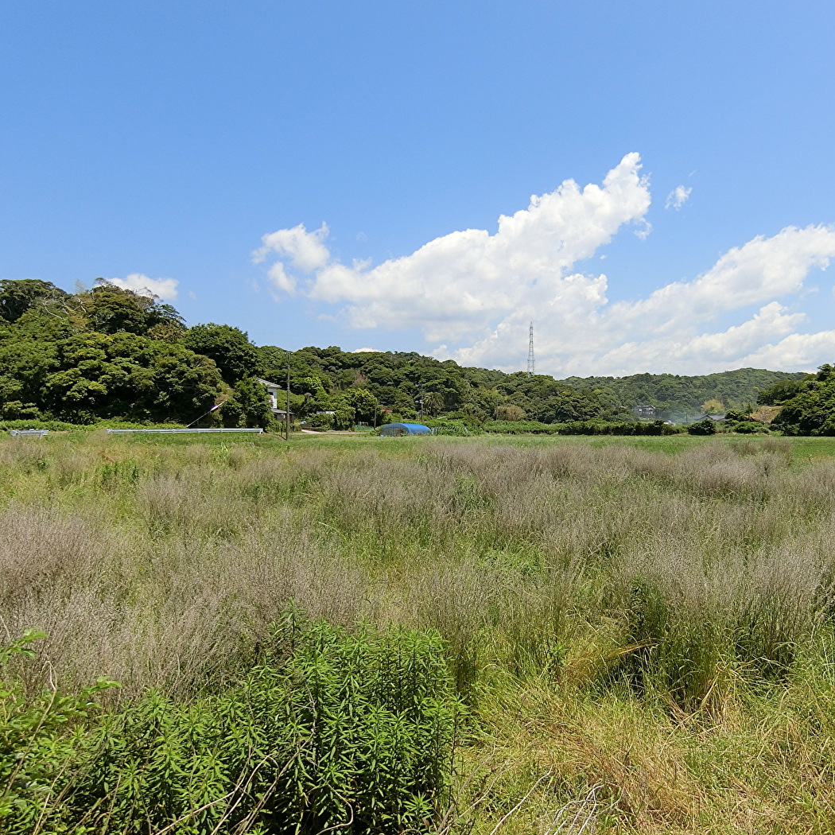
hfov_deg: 63.9
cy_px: 433
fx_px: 655
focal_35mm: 24
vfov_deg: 65.0
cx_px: 533
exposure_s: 1/250
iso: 80
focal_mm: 4.06
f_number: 6.9
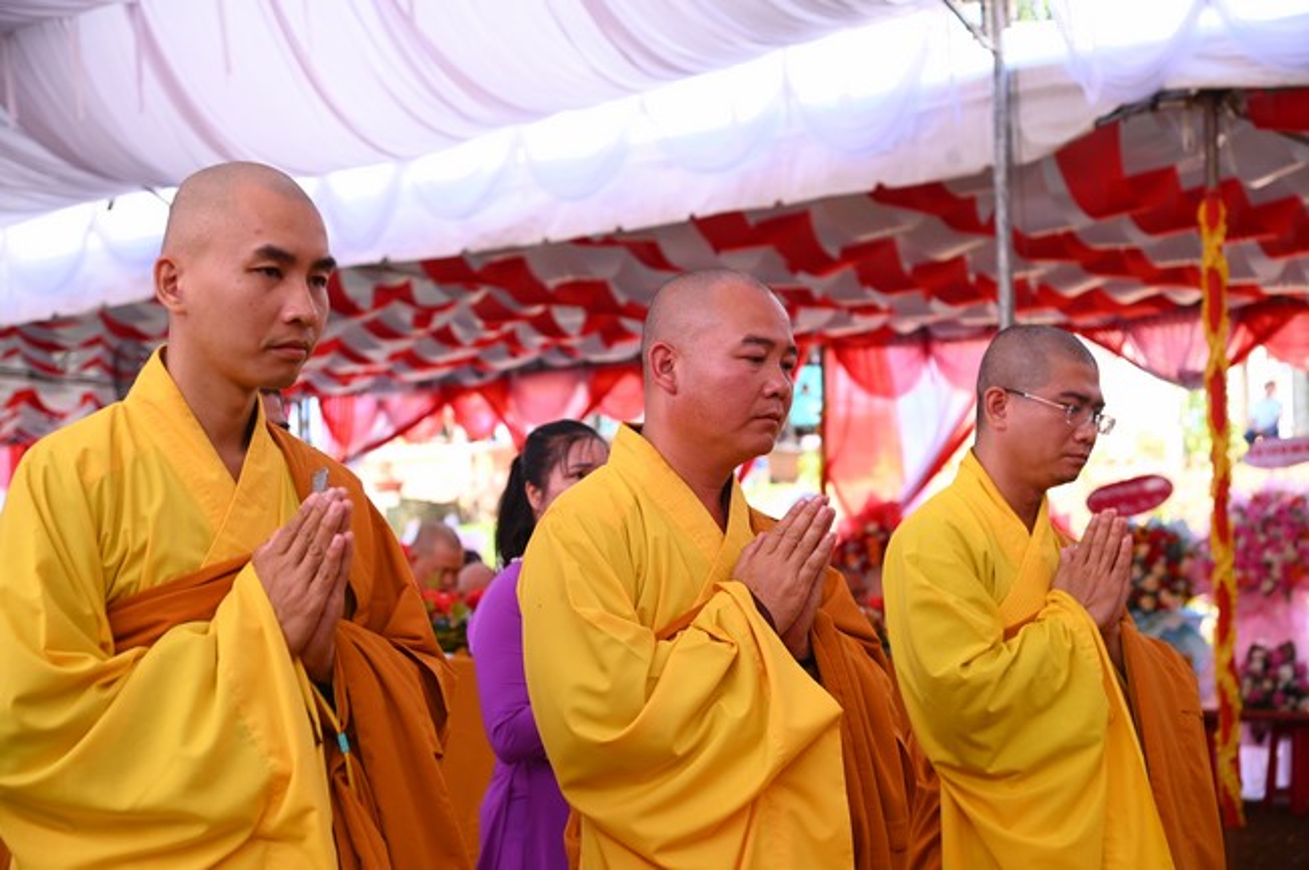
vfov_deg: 23.3
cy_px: 435
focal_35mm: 58
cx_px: 654
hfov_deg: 34.5
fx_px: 2107
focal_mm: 58
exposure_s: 1/250
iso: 640
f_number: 4.5
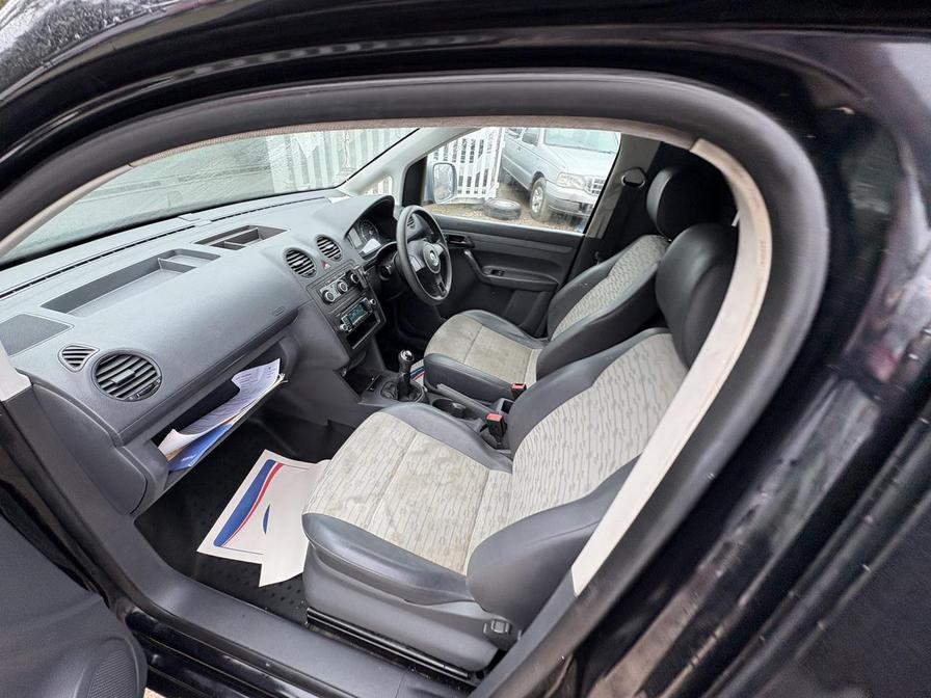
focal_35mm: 14
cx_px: 466
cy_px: 349
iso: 100
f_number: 2.2
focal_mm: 2.22
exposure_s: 1/99
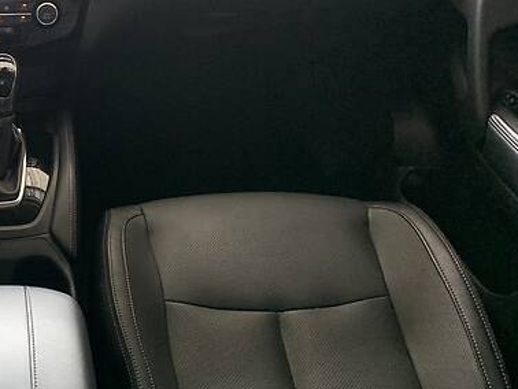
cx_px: -10
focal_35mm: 55
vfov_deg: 26.5
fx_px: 824
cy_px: 148
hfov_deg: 32.0
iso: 80
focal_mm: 4.2
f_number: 1.8
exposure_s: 1/121
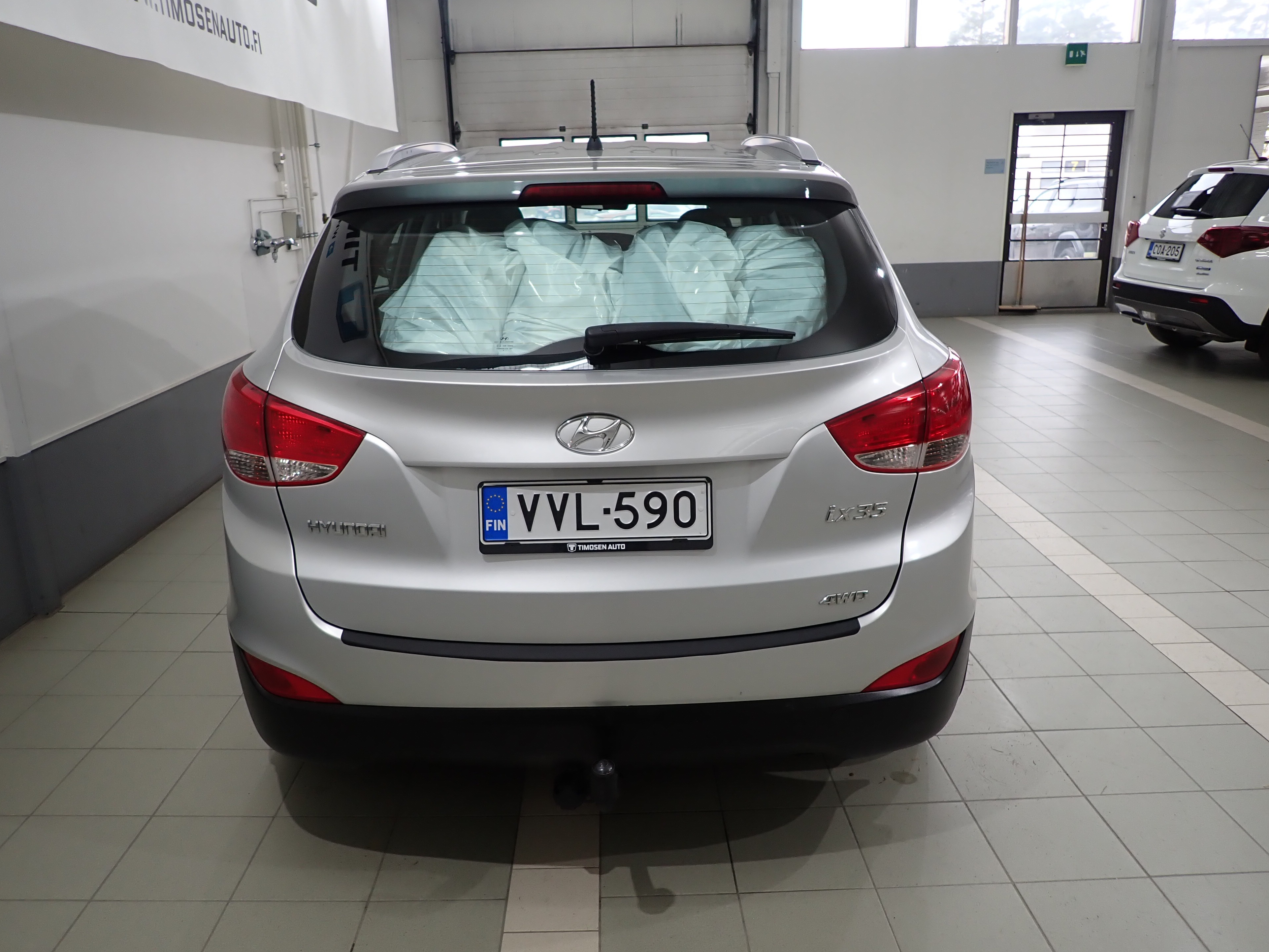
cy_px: 457
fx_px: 953
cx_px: 626
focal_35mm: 26
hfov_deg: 67.3
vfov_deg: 53.1
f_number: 2
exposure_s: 1/80
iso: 100
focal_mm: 4.5
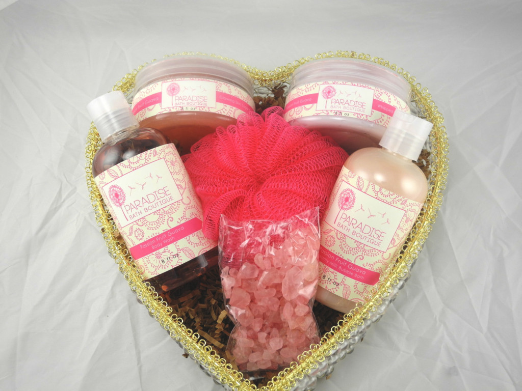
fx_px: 618
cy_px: 196
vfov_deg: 35.1
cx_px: 261
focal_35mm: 41
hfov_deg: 45.8
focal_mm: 8.8
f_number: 3.2
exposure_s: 1/317
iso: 100
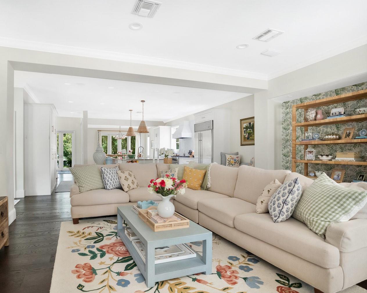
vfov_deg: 70.8
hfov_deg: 82.4
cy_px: 154
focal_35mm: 19
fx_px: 206
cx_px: 149
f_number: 2.8
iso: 12800
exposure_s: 1/1000
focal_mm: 16
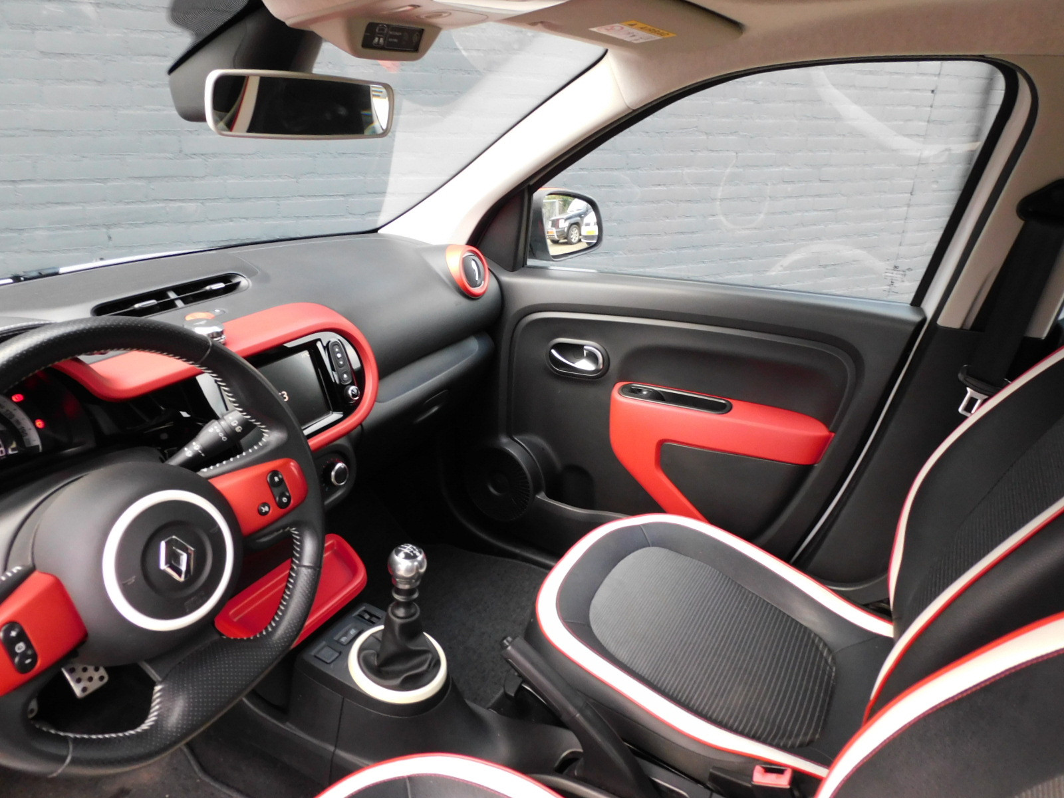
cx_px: 532
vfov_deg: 56.8
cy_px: 399
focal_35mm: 24
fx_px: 738
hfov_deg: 71.6
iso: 250
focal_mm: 4.3
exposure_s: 1/30
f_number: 3.3
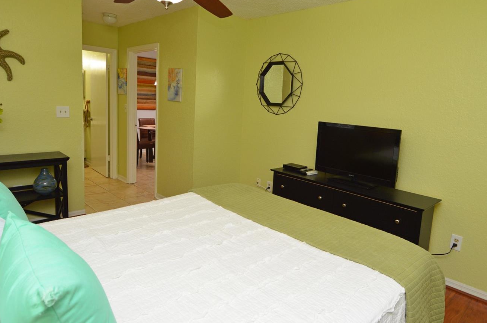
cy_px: 146
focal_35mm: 22
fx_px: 297
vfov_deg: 57.0
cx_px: 247
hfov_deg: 78.6
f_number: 4
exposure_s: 1/80
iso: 400
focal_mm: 12
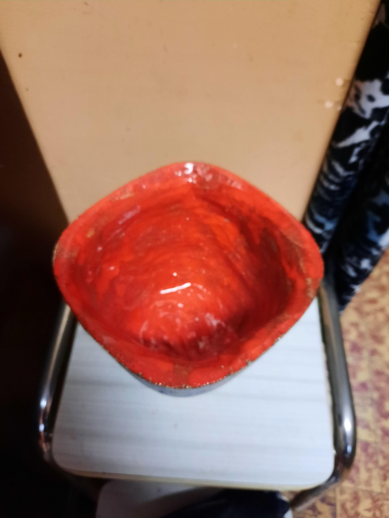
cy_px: 259
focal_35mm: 25
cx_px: 194
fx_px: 375
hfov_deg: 54.9
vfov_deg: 69.4
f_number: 2
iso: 320
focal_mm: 4.6
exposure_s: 1/25
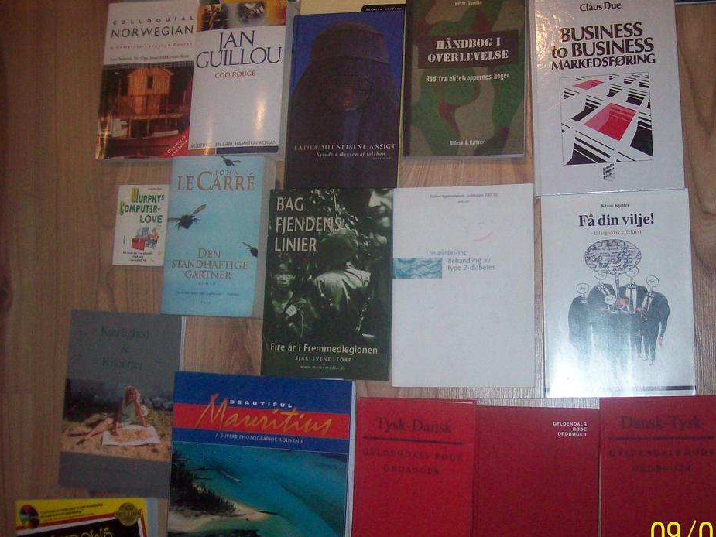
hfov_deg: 42.8
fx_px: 910
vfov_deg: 32.9
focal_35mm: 44
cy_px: 286
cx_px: 416
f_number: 2.7
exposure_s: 1/64
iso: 200
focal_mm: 6
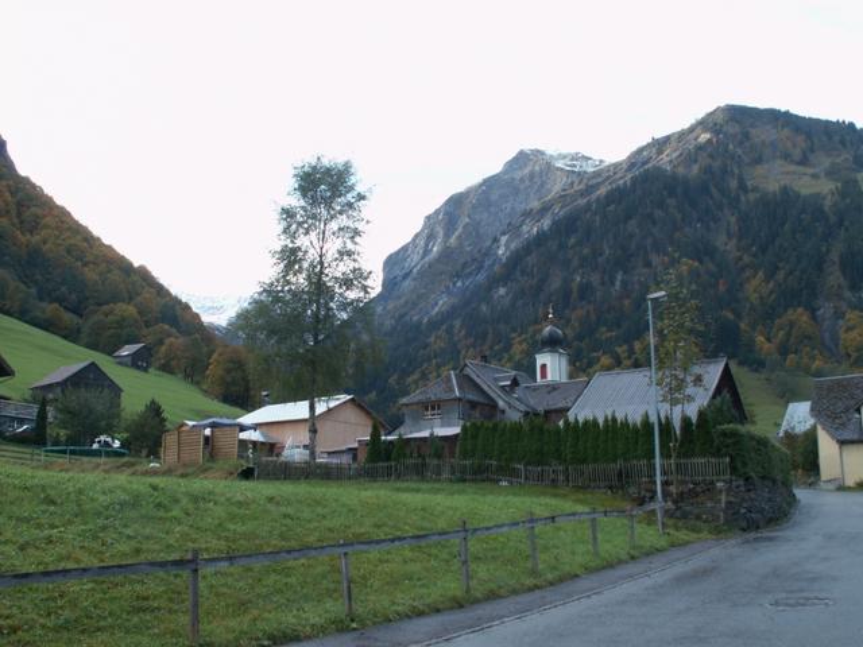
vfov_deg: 40.7
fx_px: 873
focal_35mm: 35
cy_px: 324
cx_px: 432
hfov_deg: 52.6
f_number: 5
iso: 50
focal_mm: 5.86
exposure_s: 1/30
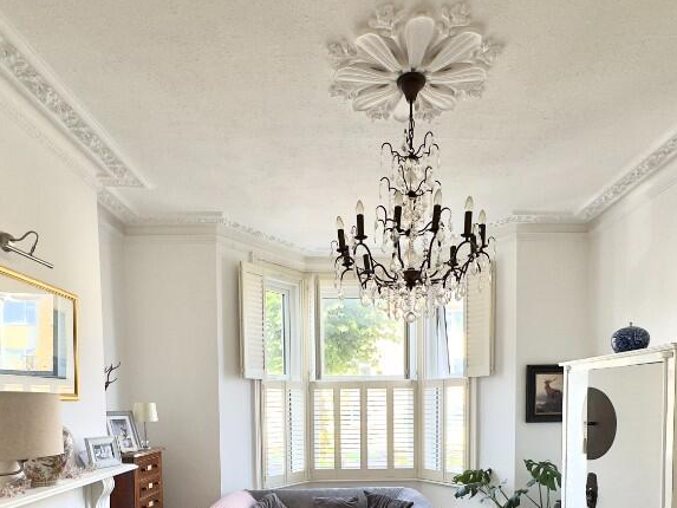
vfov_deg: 50.3
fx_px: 489
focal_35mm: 25
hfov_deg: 69.3
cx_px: 357
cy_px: 431
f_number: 2.2
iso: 80
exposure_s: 1/100
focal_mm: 2.22
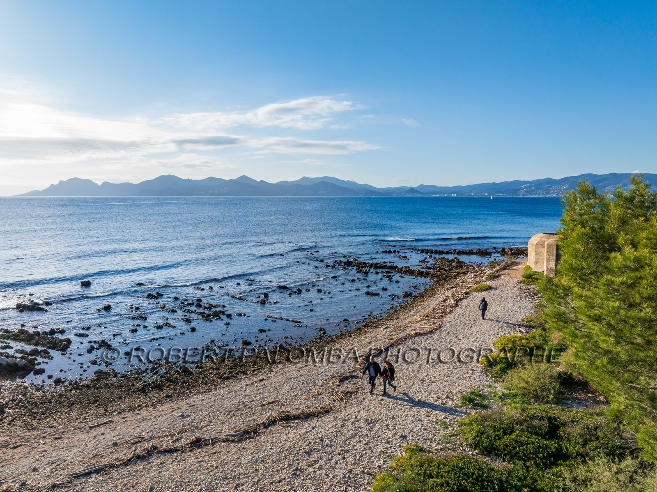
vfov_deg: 56.8
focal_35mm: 24
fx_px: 455
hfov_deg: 71.6
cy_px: 246
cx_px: 328
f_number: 11
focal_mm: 12.3
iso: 100
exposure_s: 1/160
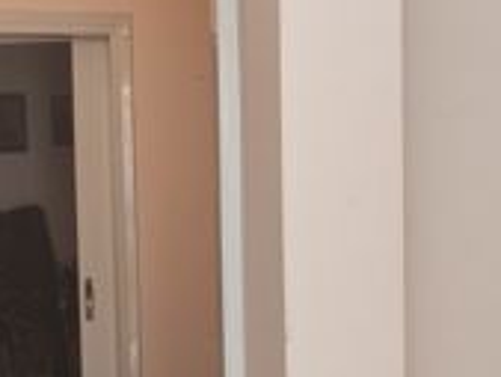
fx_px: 1390
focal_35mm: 96
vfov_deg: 15.1
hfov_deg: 20.4
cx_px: 230
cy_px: 380
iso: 400
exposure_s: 1/100
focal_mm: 5.35
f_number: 1.7
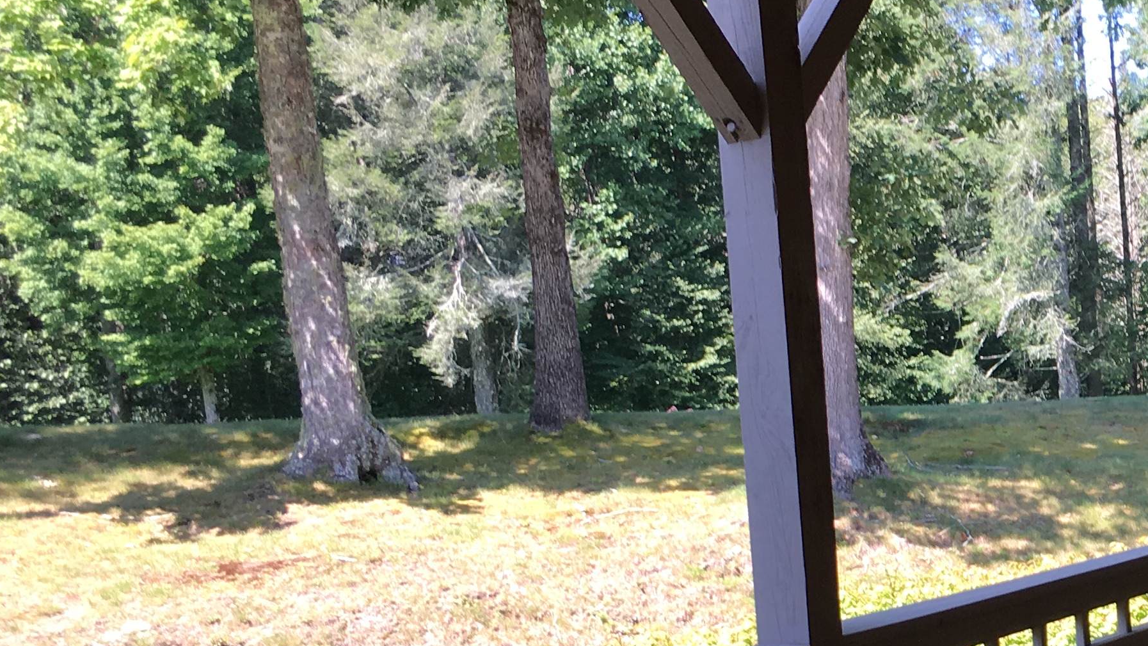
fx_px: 2161
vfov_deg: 16.8
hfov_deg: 27.6
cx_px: 1204
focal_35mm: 71
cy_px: 552
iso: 25
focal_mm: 4.15
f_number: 2.2
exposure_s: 1/188
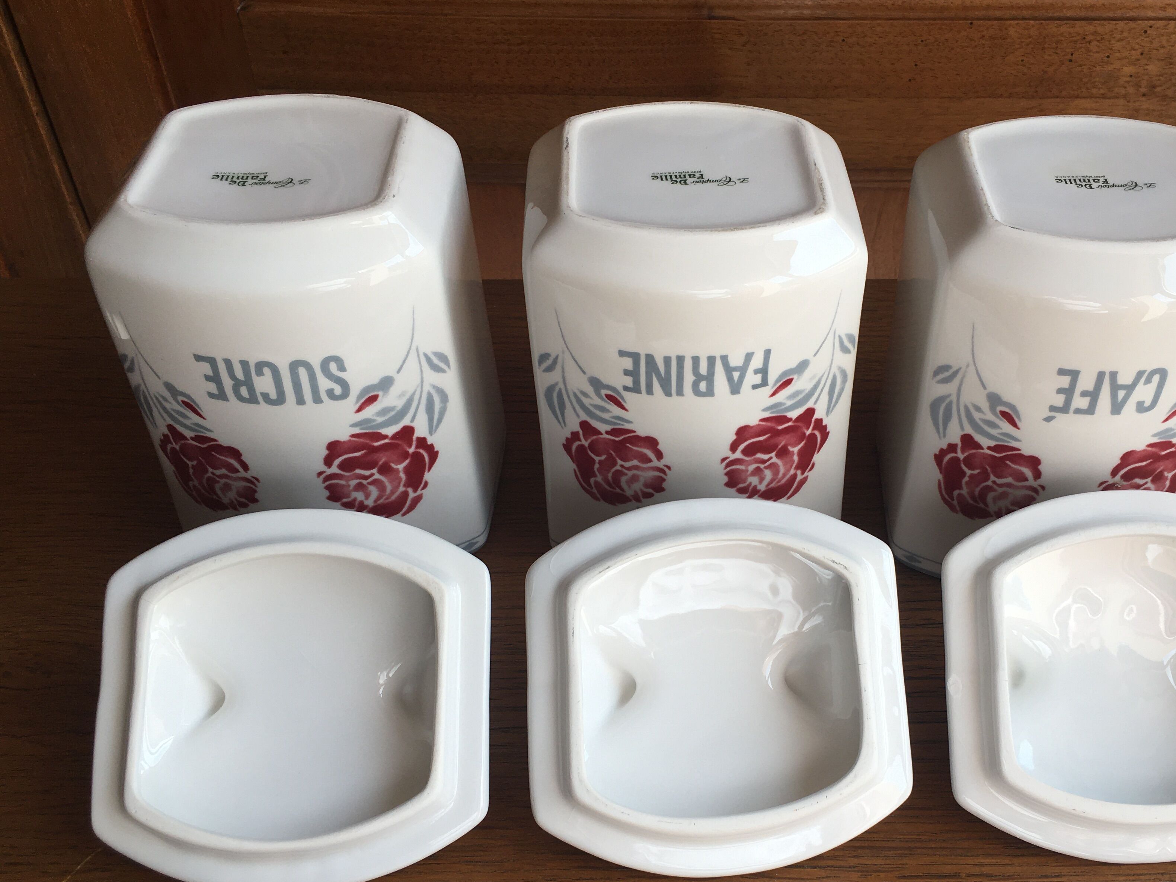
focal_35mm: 37
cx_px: 715
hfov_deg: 49.8
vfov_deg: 38.6
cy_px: 508
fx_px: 1257
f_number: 2.2
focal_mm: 4.15
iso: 25
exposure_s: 1/245
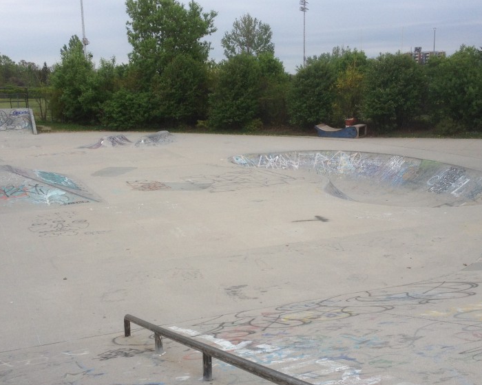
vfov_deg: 30.2
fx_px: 713
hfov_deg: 37.3
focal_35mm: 50
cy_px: 208
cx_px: 249
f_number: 2.4
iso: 50
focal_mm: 4.28
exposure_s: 1/394
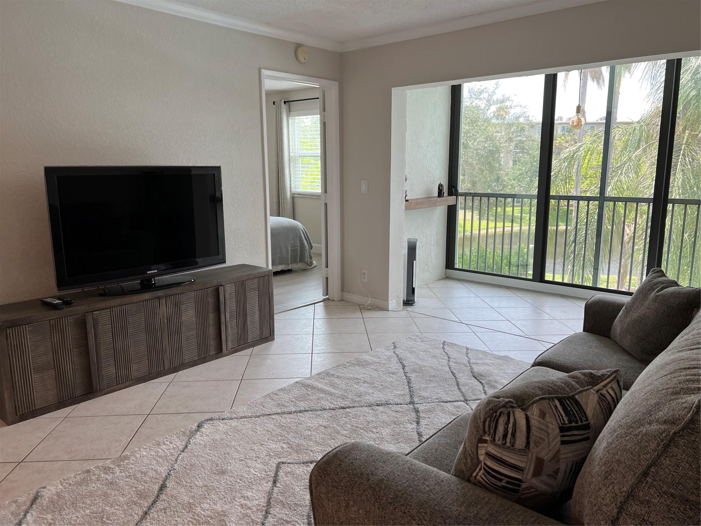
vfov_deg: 53.1
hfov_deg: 67.3
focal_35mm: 26
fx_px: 527
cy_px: 263
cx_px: 350
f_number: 1.5
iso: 40
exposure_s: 1/120
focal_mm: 5.7
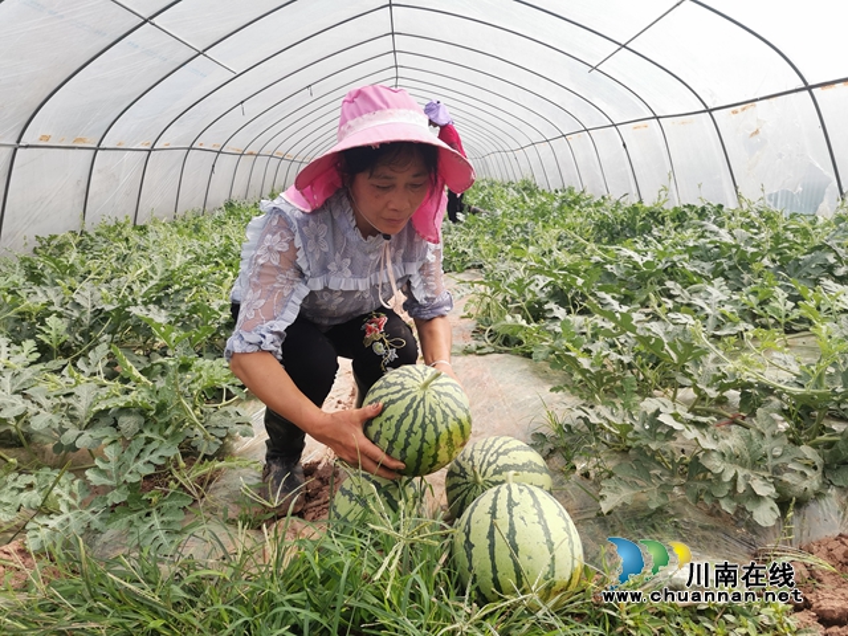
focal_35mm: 26
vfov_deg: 53.1
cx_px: 424
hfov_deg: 67.3
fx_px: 637
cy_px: 318
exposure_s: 1/744
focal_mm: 4.75
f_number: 1.8
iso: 50
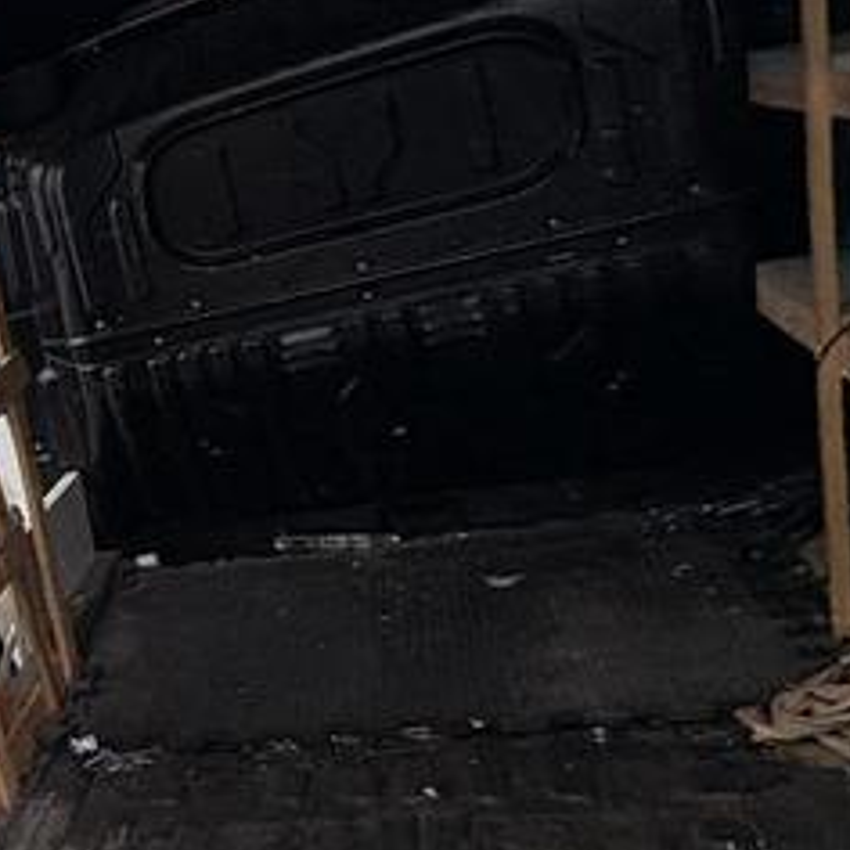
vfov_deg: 35.9
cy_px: 533
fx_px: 1306
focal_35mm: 47
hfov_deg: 23.8
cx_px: -569
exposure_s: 1/421
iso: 40
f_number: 2.2
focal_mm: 2.22
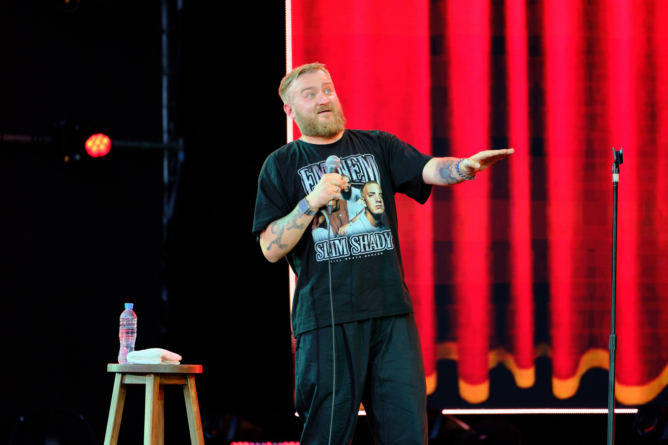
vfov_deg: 6.5
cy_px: 222
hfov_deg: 9.8
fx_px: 3897
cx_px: 334
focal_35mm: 210
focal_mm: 140
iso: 1000
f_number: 2.8
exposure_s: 1/150
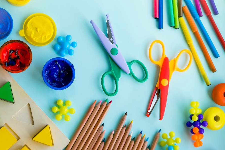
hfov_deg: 32.4
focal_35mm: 62
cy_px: 82
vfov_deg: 21.9
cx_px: 115
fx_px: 387
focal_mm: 37.4
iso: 400
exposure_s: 1/420
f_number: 5.6
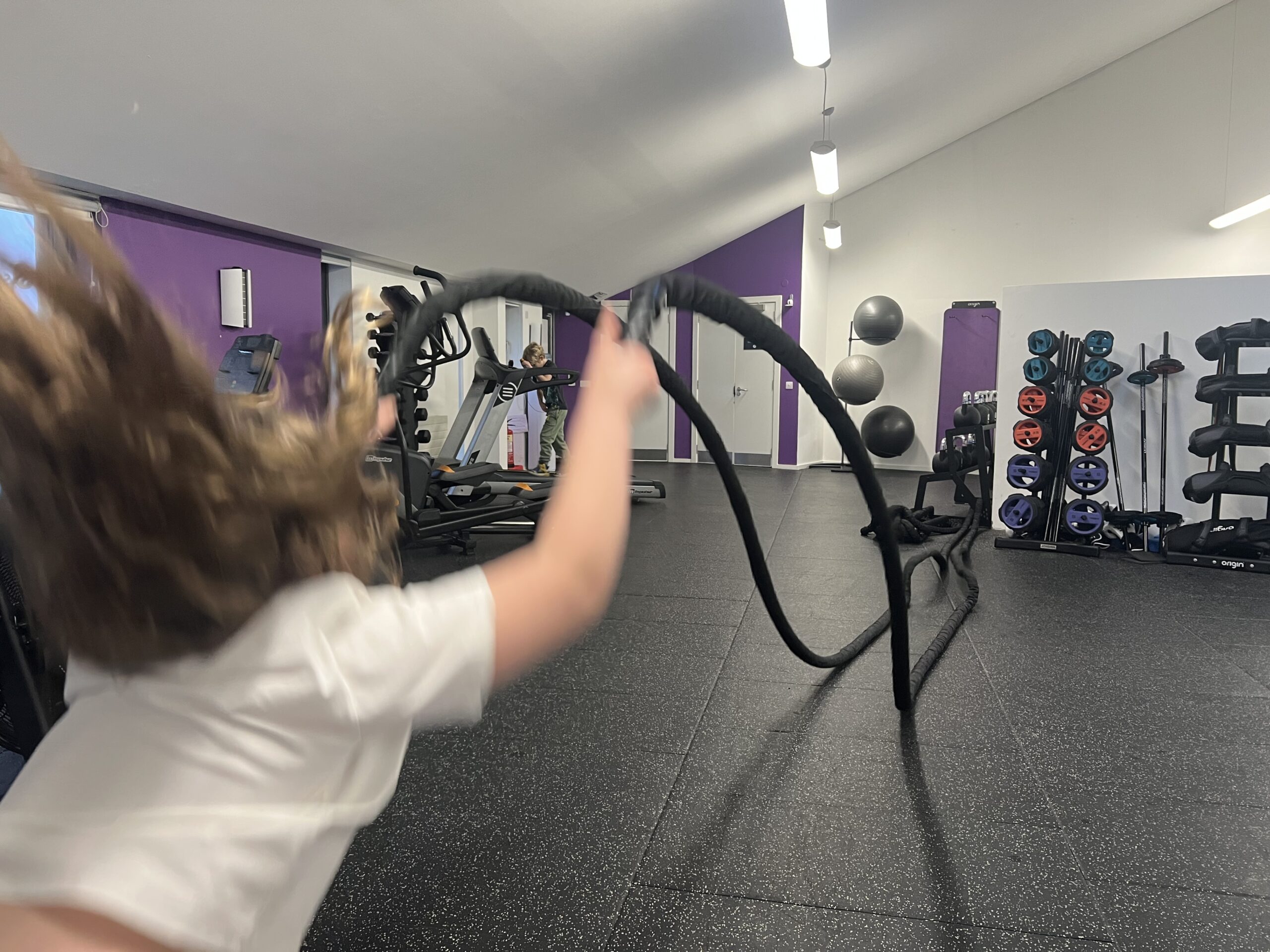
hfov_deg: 67.3
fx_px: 954
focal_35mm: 26
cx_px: 635
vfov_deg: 53.1
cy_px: 476
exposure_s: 1/93
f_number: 1.5
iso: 125
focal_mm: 5.7
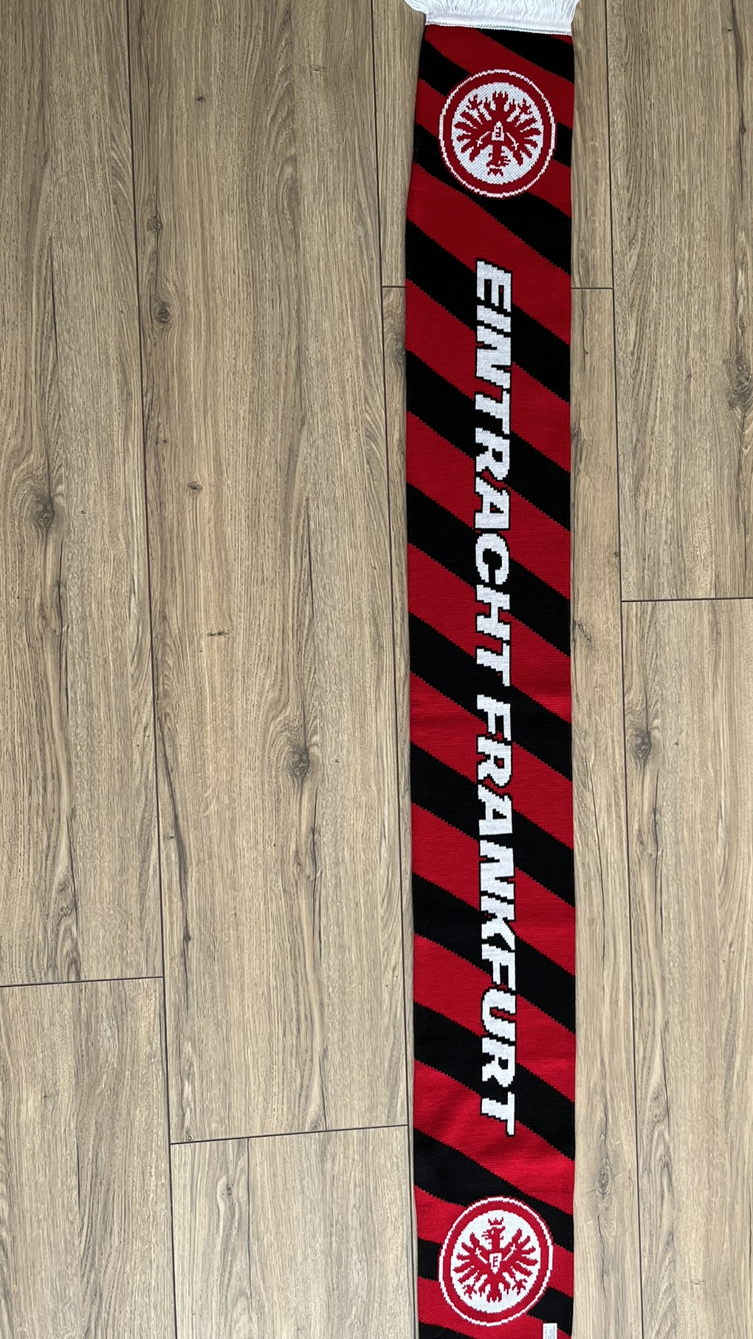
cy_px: 689
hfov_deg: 36.4
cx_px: 486
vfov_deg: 61.0
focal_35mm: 32
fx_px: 1136
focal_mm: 5.1
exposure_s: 1/121
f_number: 1.6
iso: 125
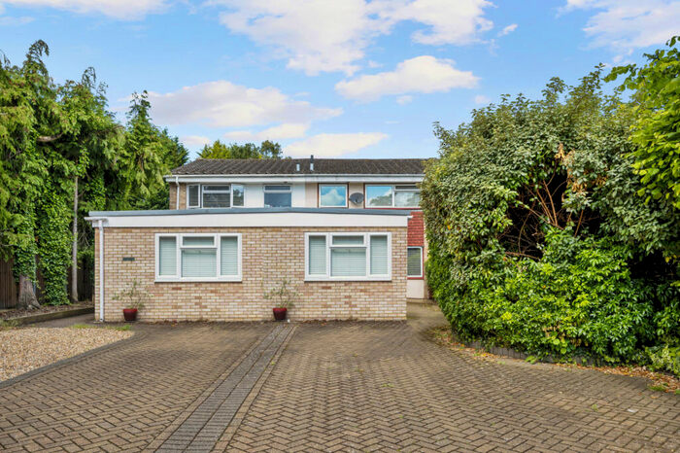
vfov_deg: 50.4
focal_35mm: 26
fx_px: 481
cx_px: 340
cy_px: 226
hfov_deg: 70.5
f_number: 8
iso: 250
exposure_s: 1/320
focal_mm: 25.5
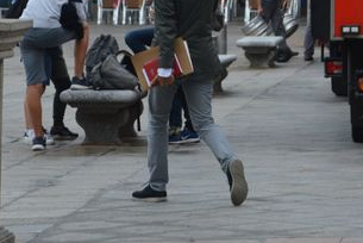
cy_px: 2
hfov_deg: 7.4
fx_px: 2776
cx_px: 371
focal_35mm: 275
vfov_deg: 5.0
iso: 560
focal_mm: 70
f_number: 5
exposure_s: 1/250
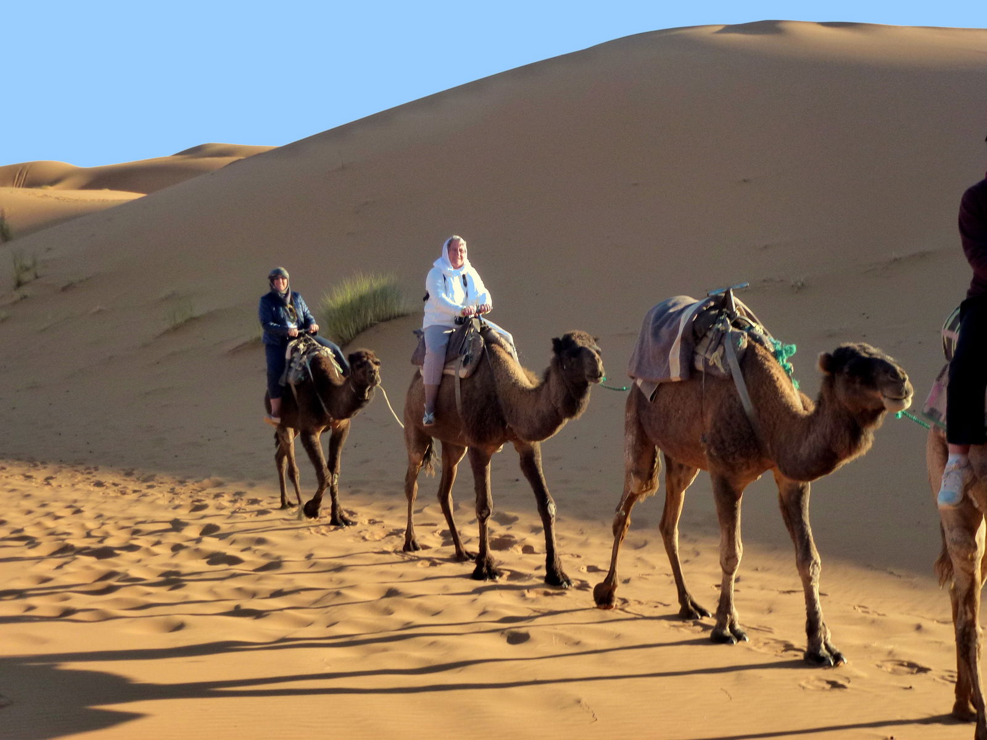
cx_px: 494
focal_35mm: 45
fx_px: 1283
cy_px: 370
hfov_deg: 42.1
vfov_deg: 32.2
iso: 160
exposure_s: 1/400
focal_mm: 8
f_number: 4
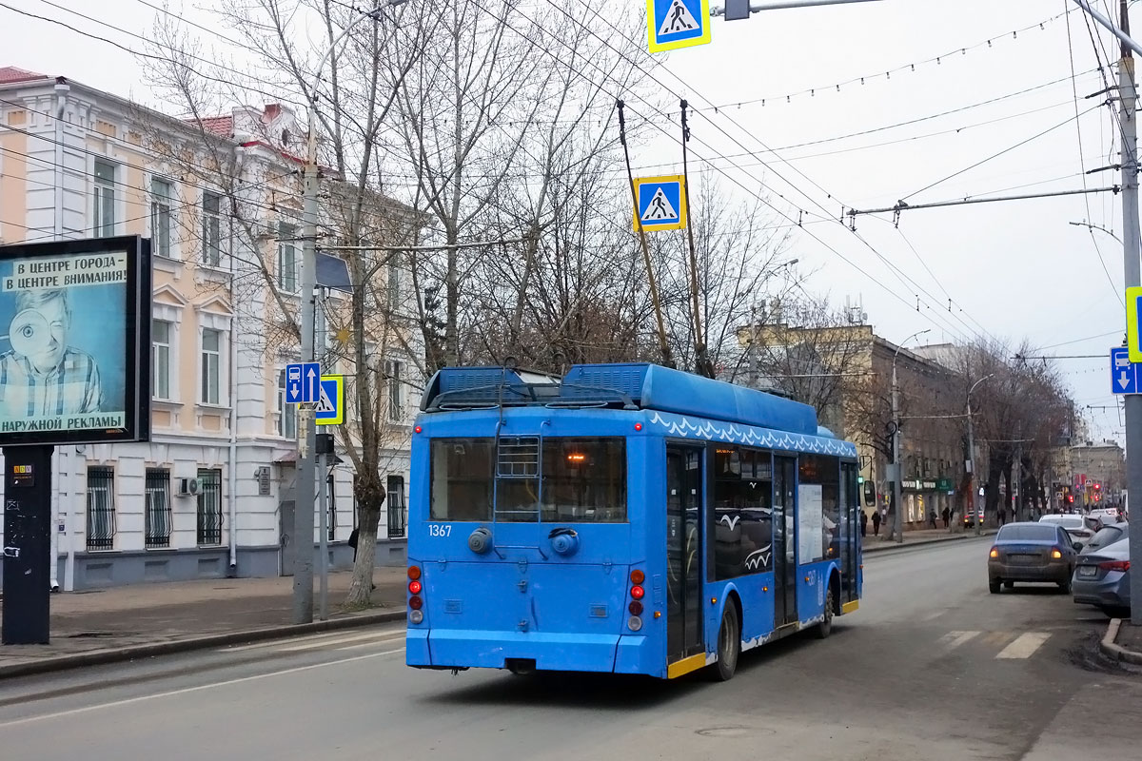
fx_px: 1427
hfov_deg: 43.6
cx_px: 571
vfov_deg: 29.9
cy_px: 380
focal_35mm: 45
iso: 800
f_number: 3.2
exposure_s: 1/500
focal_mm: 16.59
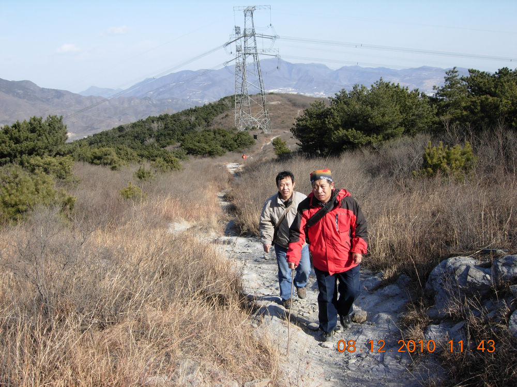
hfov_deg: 51.4
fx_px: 538
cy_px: 194
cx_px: 258
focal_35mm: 36
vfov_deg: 39.7
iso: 50
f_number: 5.4
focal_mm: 7.5
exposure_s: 1/271
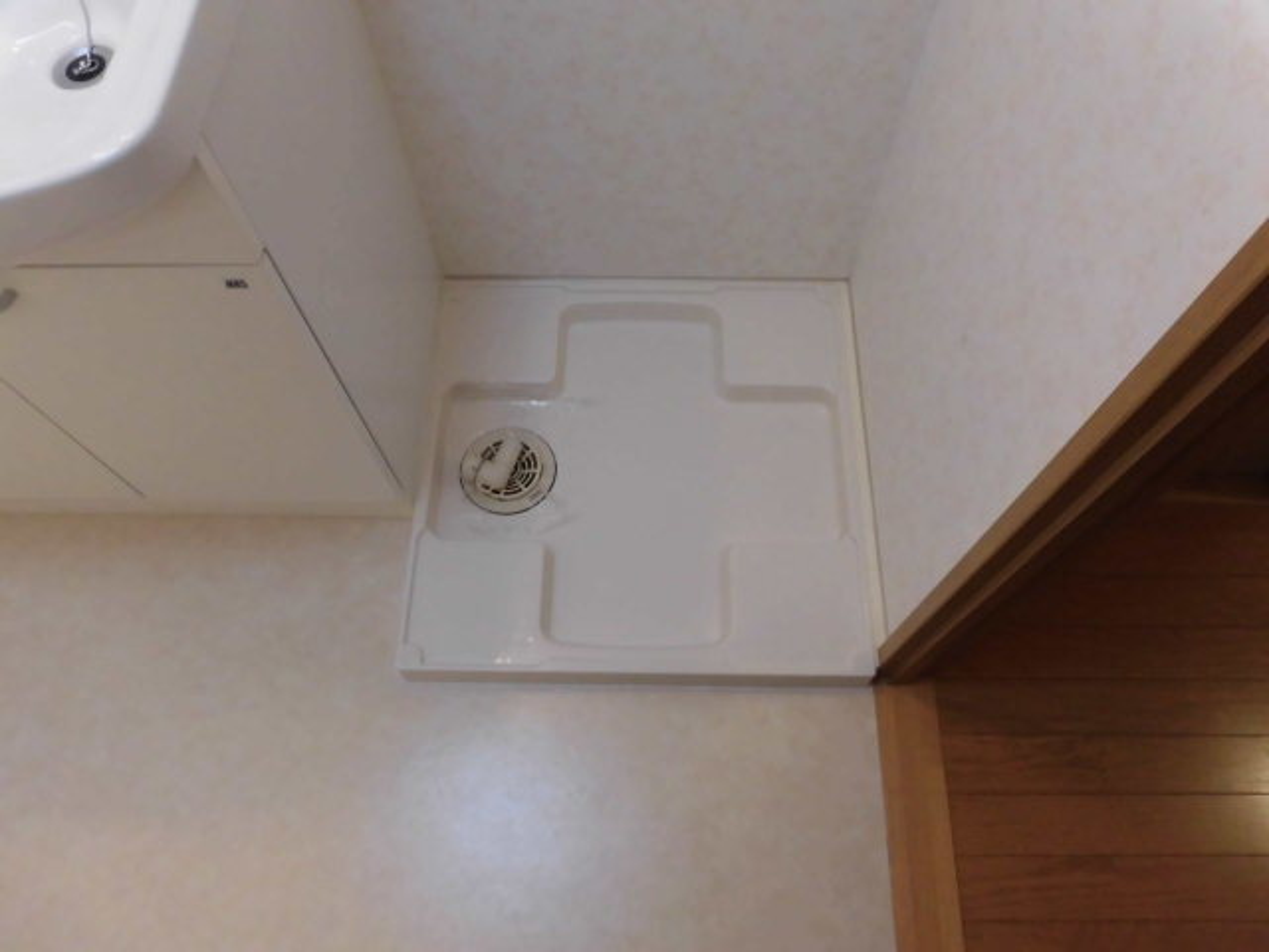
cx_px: 634
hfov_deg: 71.6
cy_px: 476
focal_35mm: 24
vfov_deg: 56.8
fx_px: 880
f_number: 3.1
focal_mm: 4.3
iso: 250
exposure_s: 1/40
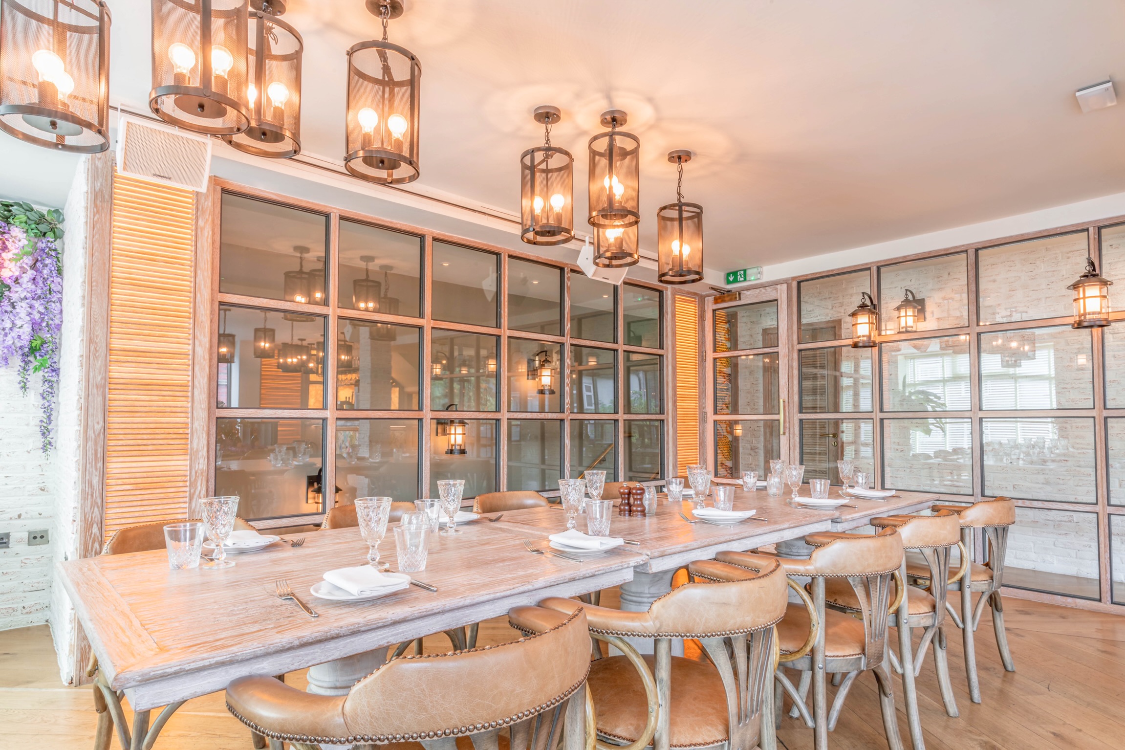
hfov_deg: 86.9
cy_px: 375
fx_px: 594
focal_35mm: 19
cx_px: 562
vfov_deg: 64.5
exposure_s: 4
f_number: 22
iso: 50
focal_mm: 19
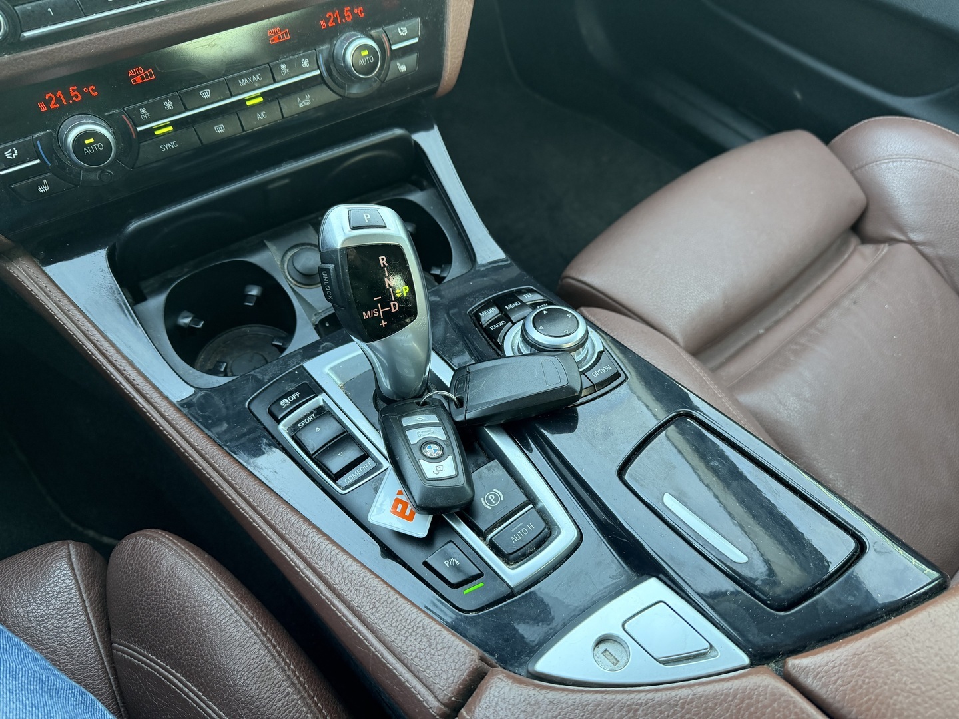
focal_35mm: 24
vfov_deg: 56.8
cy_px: 360
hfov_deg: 71.6
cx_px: 480
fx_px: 665
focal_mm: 6.76
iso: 250
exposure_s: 1/60
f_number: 1.78
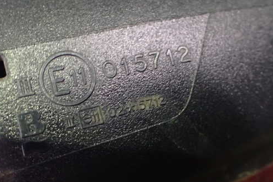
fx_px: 288
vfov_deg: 34.9
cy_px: 111
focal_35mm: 38
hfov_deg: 50.5
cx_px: 116
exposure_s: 1/30
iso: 1250
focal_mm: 5.4
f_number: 2.3
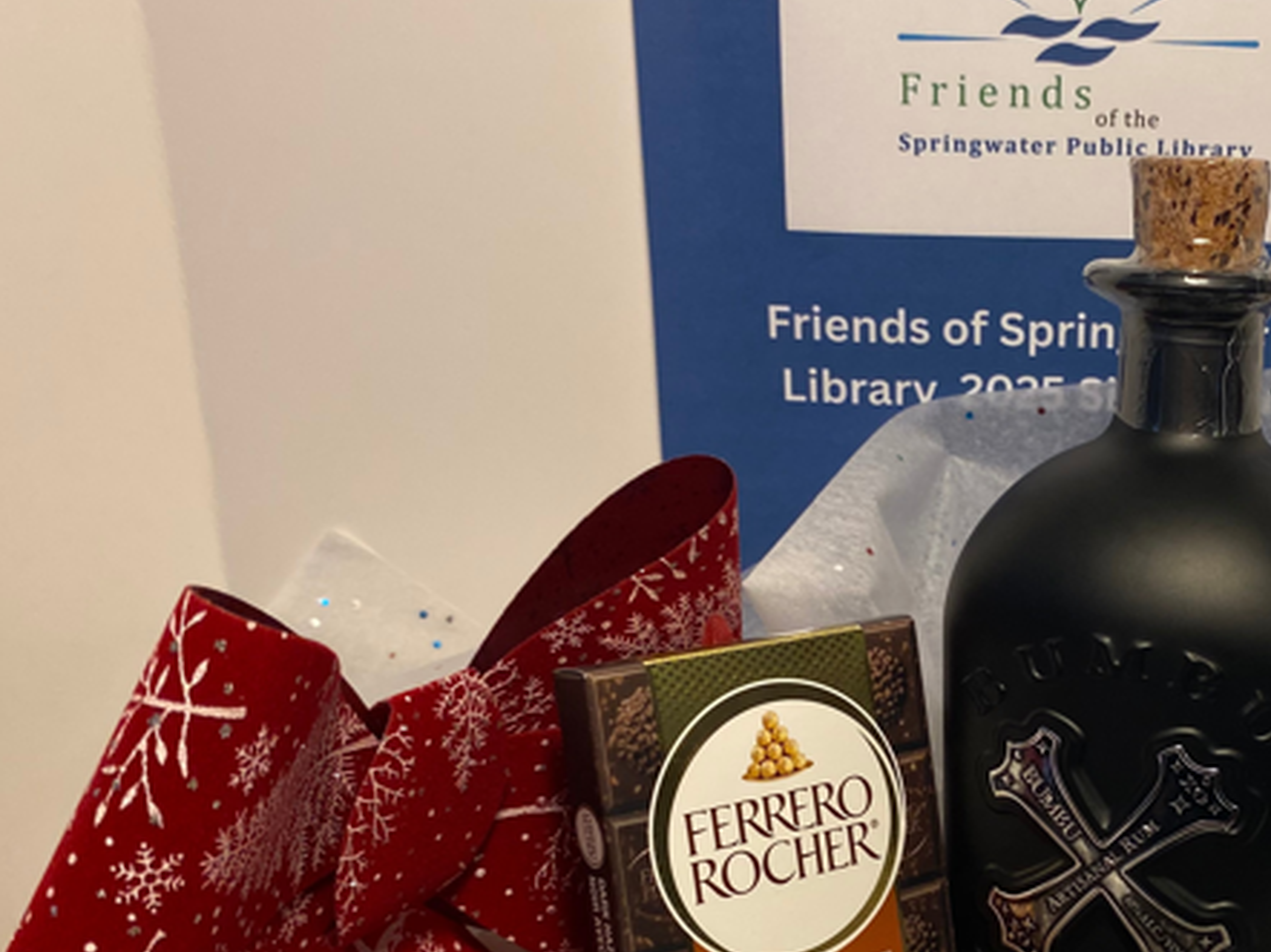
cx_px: 1050
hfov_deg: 34.8
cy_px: 726
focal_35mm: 53
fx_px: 1945
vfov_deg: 27.1
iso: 80
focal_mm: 4.25
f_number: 1.8
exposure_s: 1/120
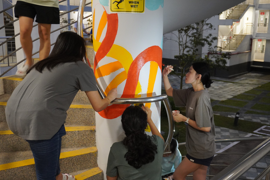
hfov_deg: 49.6
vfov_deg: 34.2
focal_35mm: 39
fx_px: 292
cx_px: 135
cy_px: 90
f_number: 4.5
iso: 2500
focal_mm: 26
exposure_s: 1/20
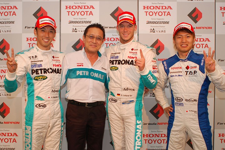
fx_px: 225
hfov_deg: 53.1
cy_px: 75
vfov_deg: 36.9
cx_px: 112
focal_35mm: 36
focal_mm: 24
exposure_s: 1/60
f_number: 4
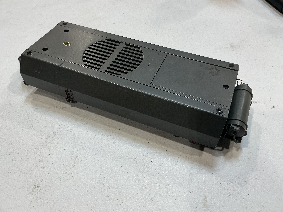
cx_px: 142
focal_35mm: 29
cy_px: 106
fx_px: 237
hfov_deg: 61.7
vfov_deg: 48.2
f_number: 1.8
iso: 64
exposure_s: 1/100
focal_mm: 3
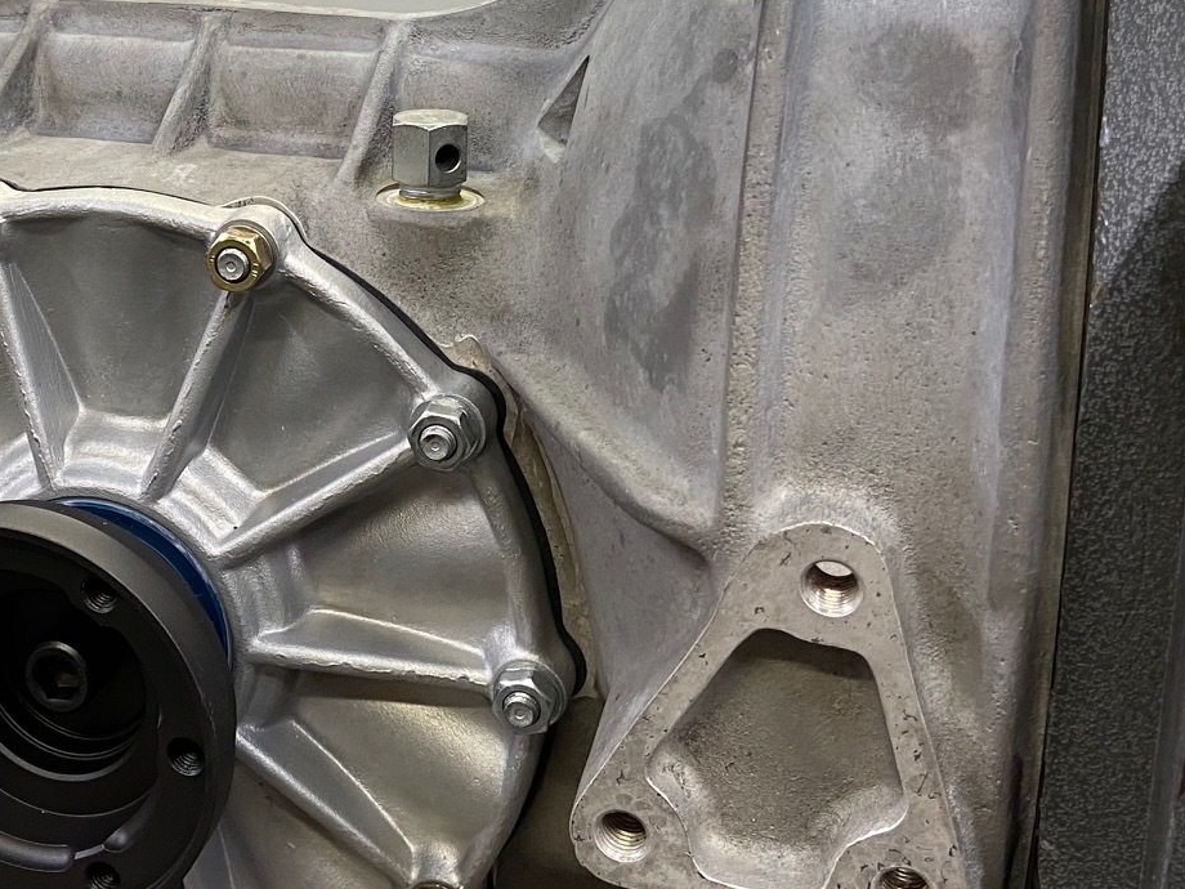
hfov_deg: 32.4
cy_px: 204
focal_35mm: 57
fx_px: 1951
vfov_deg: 25.3
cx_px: 162
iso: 64
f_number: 1.8
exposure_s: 1/50
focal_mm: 4.25
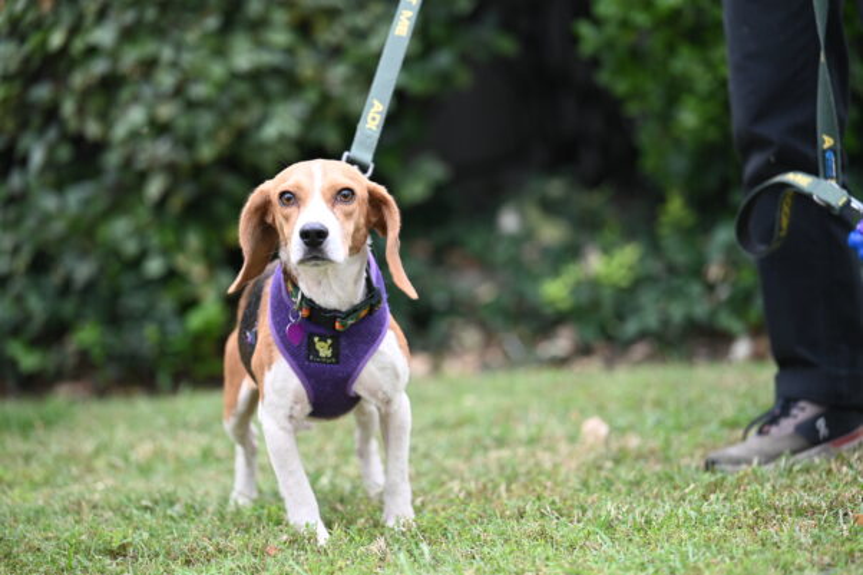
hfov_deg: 16.4
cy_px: 288
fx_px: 2996
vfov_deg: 11.0
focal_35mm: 125
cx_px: 432
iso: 400
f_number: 2.8
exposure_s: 1/500
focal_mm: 125
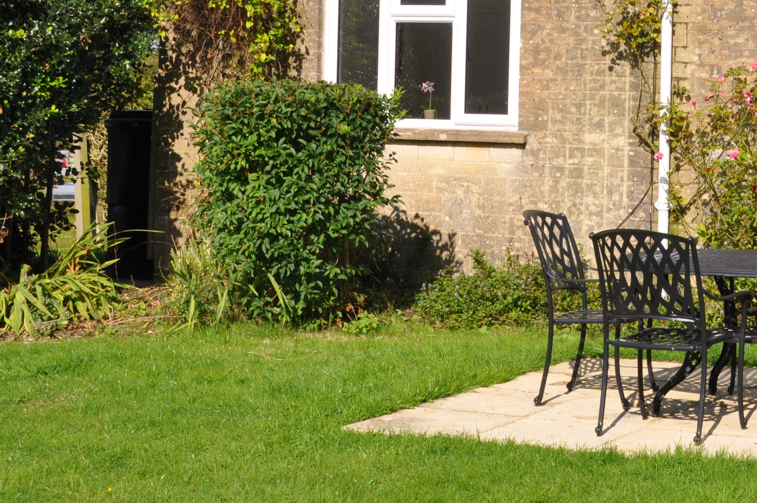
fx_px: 1870
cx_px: 635
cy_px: 41
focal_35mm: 89
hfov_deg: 22.5
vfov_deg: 15.1
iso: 200
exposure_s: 1/160
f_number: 13
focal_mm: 29
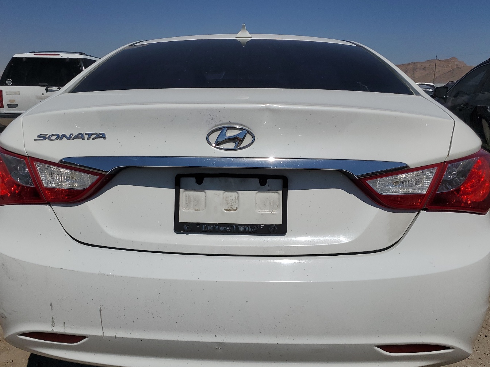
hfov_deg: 58.3
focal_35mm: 31
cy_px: 205
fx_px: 439
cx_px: 230
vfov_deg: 45.3
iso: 54
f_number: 1.5
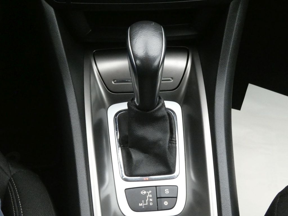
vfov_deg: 35.1
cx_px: 144
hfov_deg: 45.8
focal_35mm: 41
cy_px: 108
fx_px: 341
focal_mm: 7.3
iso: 1250
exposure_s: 1/80
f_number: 5
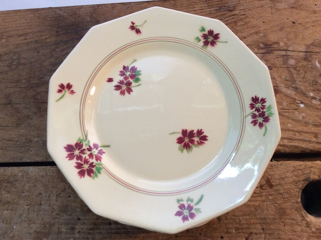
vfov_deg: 44.1
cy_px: 120
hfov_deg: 56.9
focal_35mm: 32
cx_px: 160
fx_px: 296
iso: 80
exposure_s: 1/25
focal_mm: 3.3
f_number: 2.4
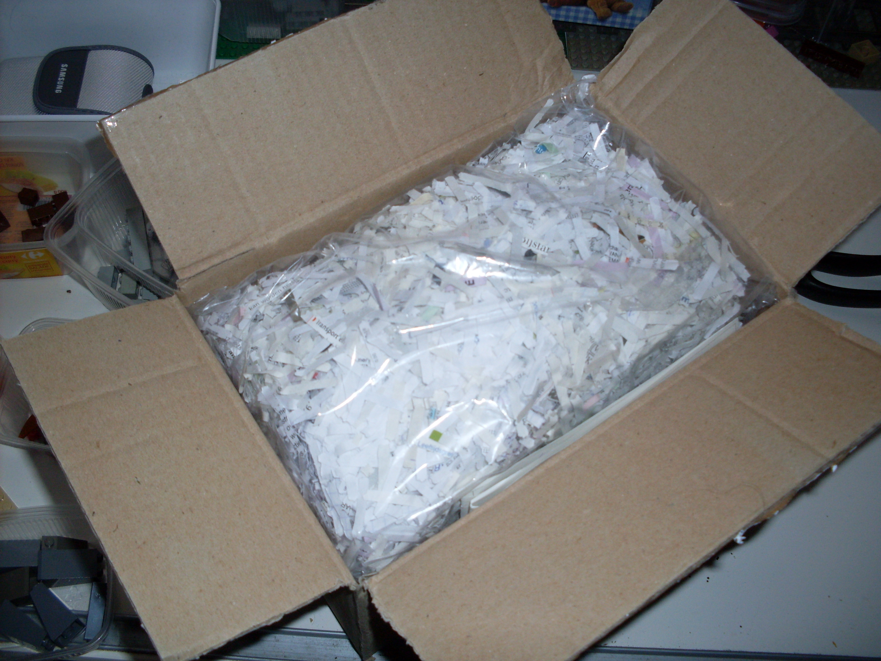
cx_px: 440
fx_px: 967
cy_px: 330
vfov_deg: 37.7
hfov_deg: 49.0
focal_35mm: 38
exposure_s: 1/45
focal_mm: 6.3
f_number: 2.8
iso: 100
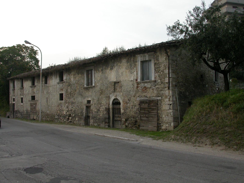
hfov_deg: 49.0
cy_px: 92
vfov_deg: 37.7
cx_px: 122
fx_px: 268
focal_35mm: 38
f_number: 4.7
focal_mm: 7.85
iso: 100
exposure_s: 1/142
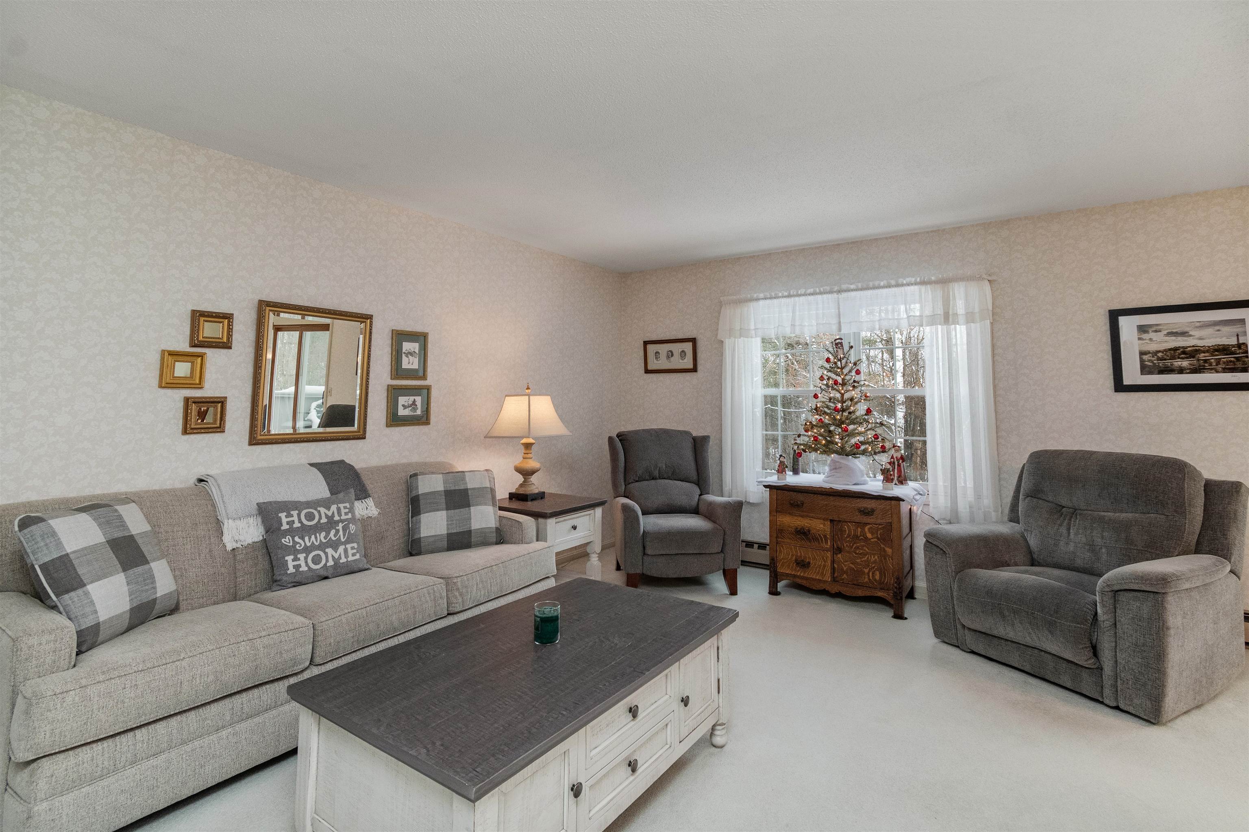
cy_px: 416
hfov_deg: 100.4
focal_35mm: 15
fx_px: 520
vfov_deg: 77.3
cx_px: 624
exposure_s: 1/13
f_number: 7.1
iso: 1000
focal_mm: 10
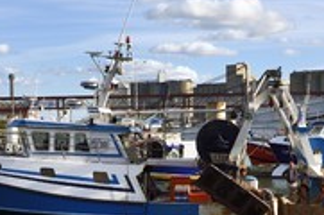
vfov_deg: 12.7
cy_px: 154
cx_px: 233
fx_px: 961
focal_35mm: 107
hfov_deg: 19.0
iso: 200
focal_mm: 46
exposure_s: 1/800
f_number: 7.1
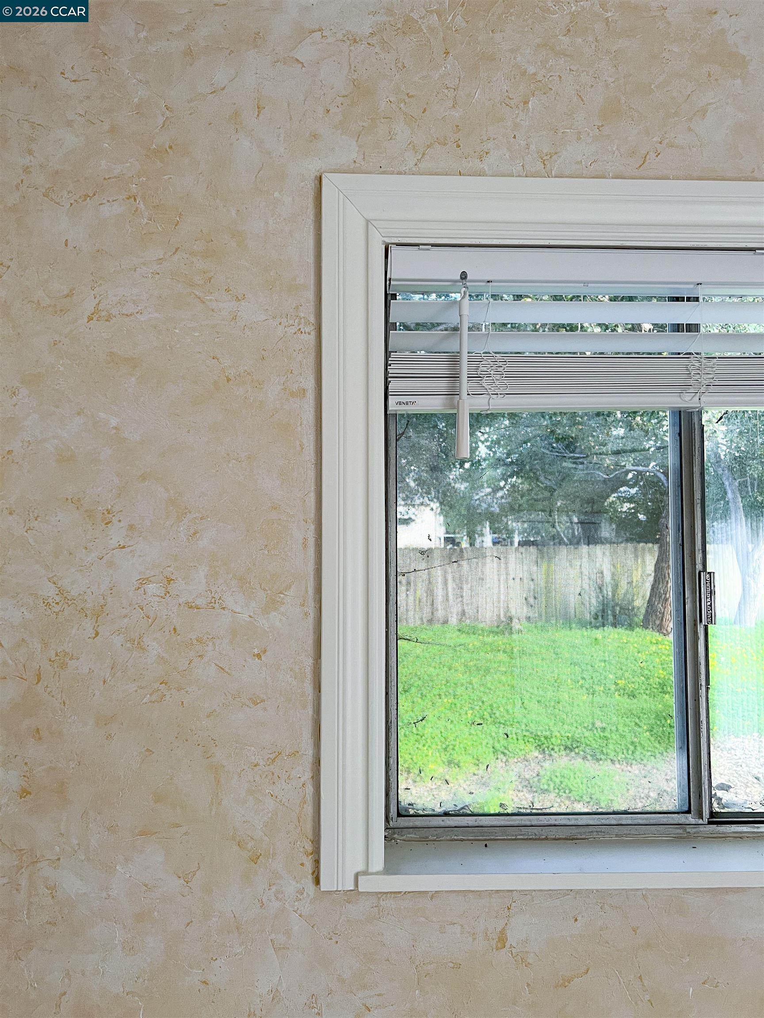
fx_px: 765
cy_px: 509
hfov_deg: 53.1
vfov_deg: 67.3
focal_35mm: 26
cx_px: 382
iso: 125
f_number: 1.5
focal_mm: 5.7
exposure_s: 1/100
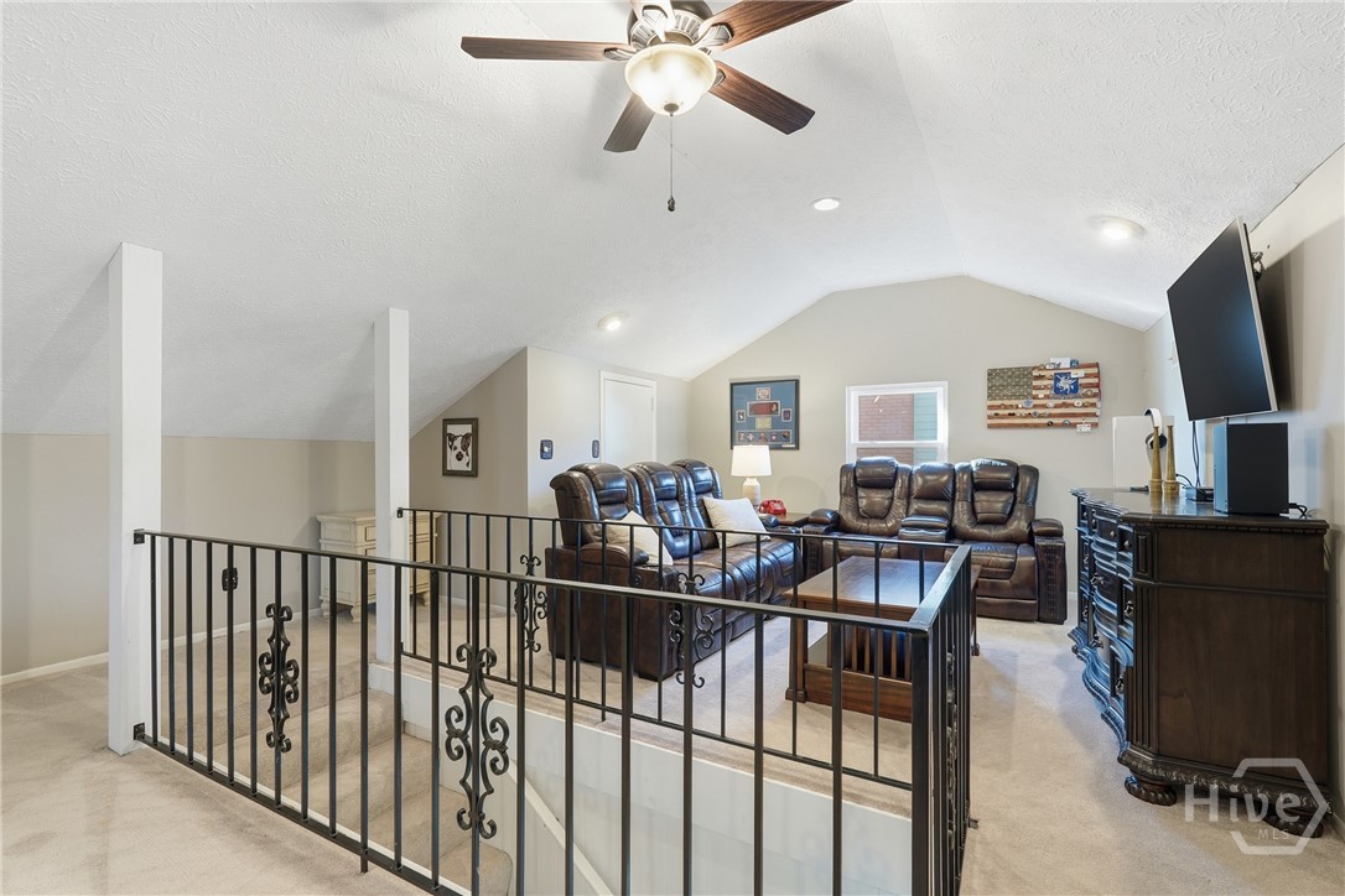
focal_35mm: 16
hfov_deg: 96.7
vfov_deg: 73.7
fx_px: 598
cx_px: 672
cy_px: 448
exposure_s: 1/80
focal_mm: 16
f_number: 9
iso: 320
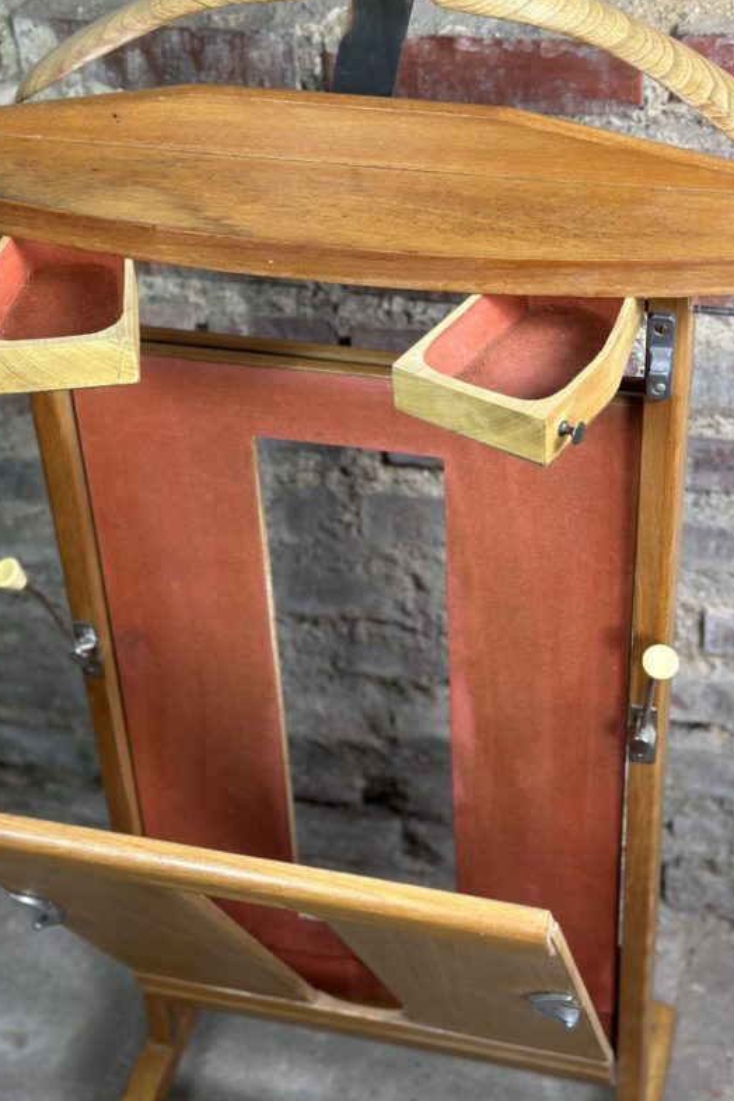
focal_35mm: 65
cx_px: 251
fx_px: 1988
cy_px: 485
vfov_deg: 30.9
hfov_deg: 20.9
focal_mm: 6.86
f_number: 1.78
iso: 125
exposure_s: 1/50
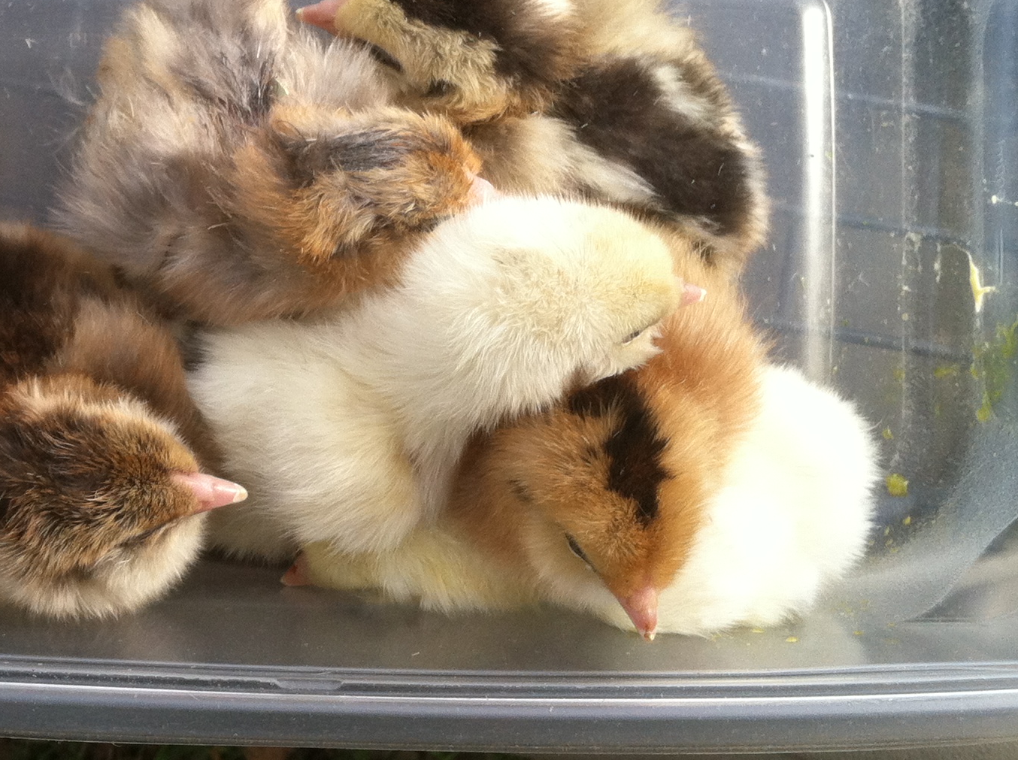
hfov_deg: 28.4
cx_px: 195
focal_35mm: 67
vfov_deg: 21.9
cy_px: 347
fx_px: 1967
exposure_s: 1/207
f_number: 2.8
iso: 80
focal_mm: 3.85
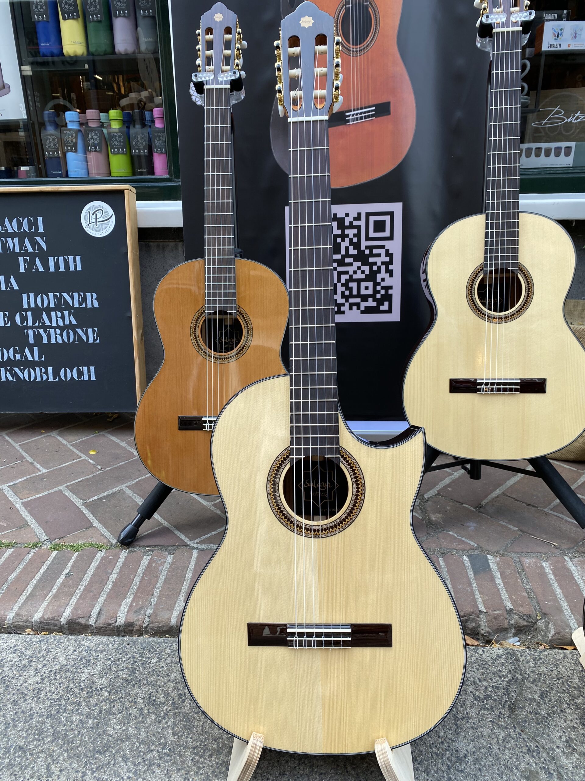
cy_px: 390
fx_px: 586
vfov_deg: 67.3
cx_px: 292
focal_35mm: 26
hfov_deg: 53.1
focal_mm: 4.25
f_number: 1.8
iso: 32
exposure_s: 1/156
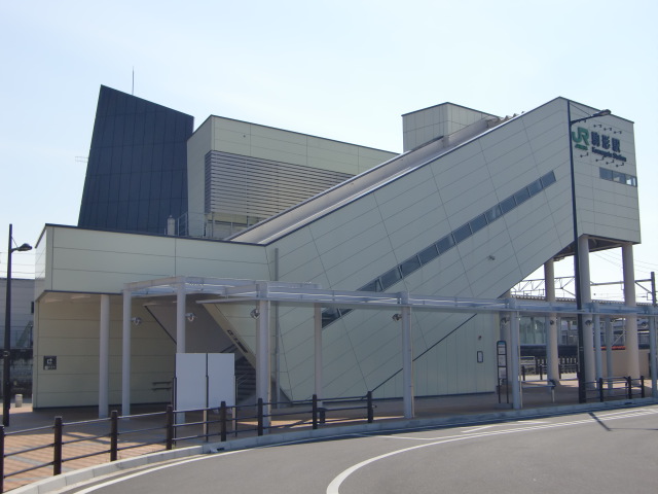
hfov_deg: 41.2
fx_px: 874
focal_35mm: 46
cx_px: 329
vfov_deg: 31.5
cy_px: 247
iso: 64
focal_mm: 8.2
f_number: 8.8
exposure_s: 1/160
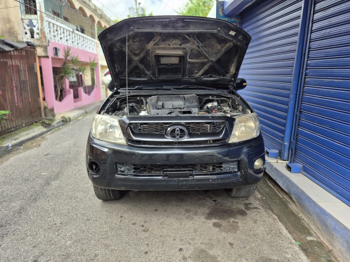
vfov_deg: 58.9
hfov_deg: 73.9
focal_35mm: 23
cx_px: 175
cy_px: 131
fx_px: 233
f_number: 1.8
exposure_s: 1/217
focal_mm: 5.4
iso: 25
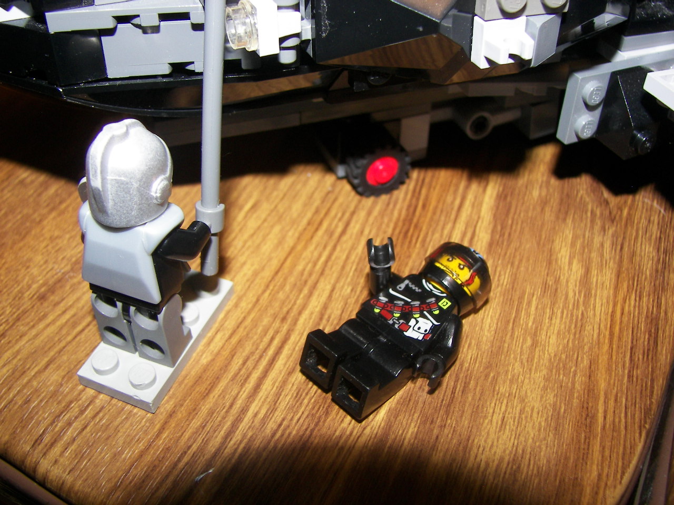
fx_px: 701
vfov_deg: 39.7
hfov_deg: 51.4
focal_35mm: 36
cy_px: 252
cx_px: 337
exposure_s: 1/30
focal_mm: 6
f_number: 2.8
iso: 100
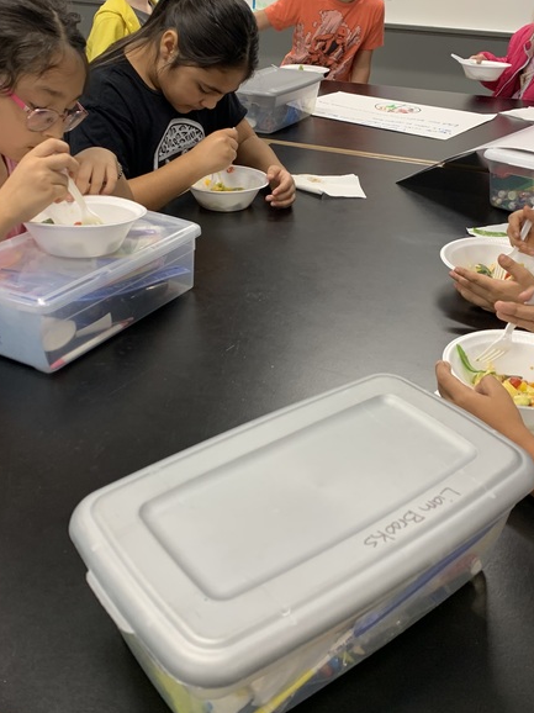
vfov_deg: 51.2
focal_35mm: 36
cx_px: 282
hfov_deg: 39.6
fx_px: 741
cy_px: 311
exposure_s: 1/60
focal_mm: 4.25
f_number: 1.8
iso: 100
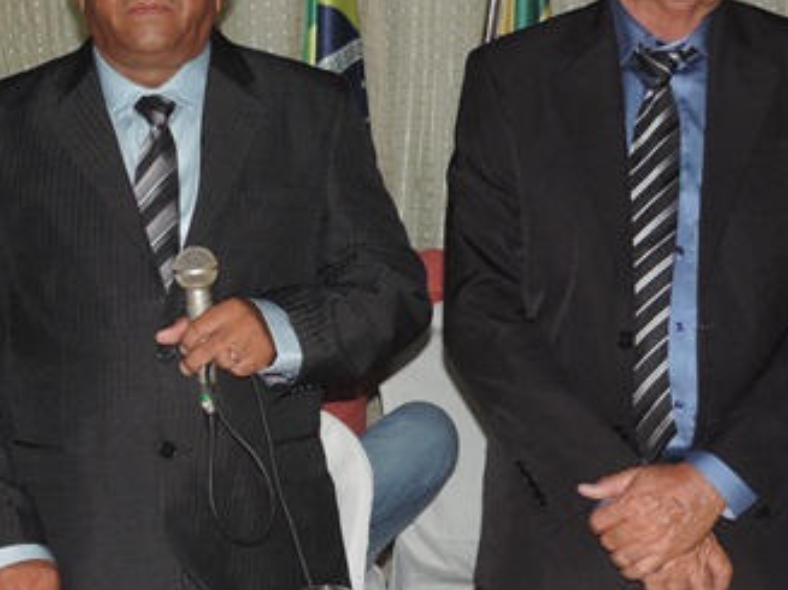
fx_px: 2298
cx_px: 134
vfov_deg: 14.6
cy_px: 341
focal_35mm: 101
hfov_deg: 19.2
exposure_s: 1/30
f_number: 3.5
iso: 200
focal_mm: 8.3
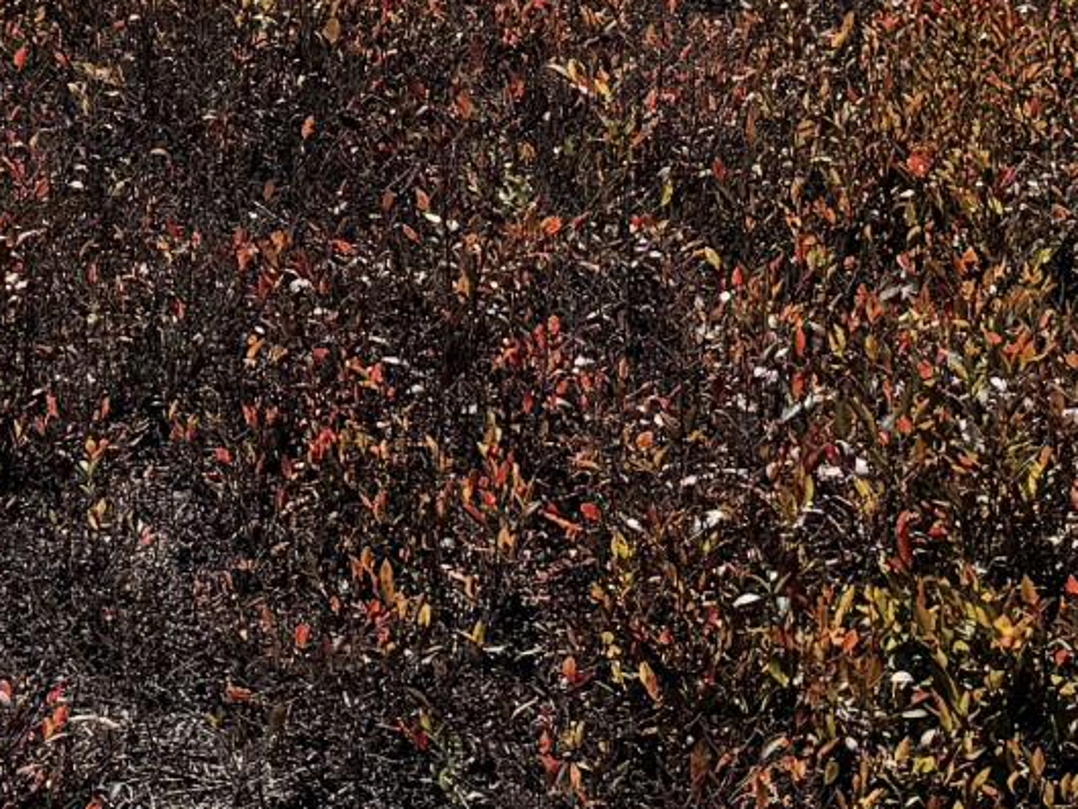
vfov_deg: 9.7
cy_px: -1109
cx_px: 322
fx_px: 4236
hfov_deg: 14.5
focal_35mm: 136
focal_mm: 6.76
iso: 80
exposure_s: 1/9091
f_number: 1.78
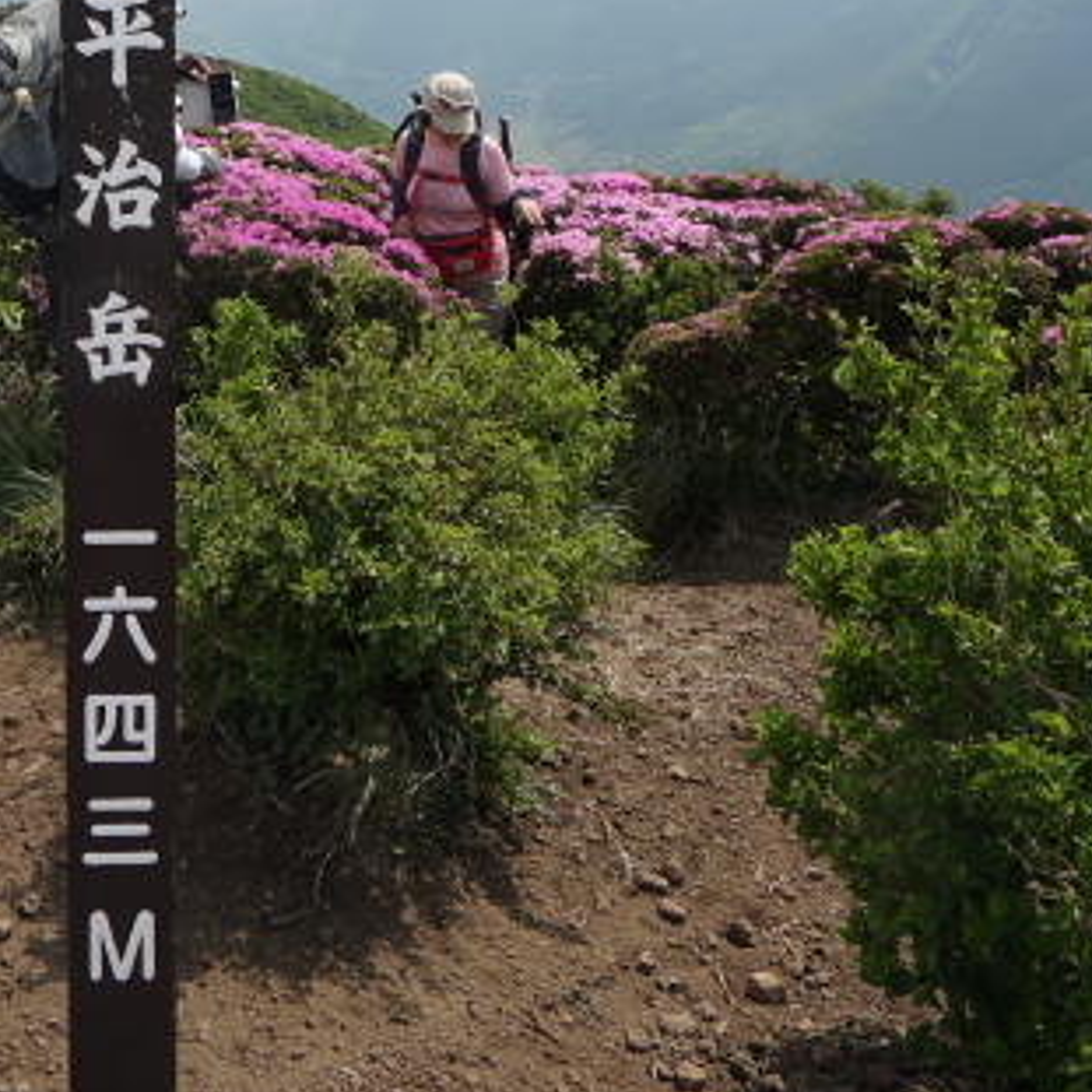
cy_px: -56
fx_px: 1499
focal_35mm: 42
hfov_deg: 37.4
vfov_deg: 35.3
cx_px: 109
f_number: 8
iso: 100
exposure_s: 1/320
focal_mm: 10
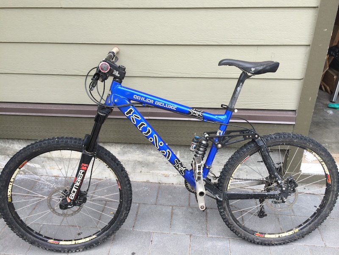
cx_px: 170
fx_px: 294
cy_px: 128
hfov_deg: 60.0
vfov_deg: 46.8
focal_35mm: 30
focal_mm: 4.12
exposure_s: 1/261
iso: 32
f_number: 2.2
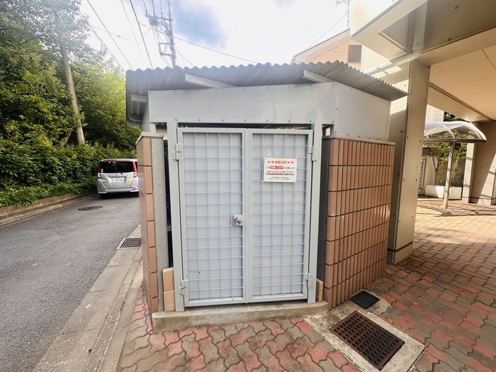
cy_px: 186
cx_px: 248
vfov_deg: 85.7
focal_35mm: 14
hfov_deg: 102.1
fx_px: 201
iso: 40
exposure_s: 1/224
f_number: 2.2
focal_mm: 2.22
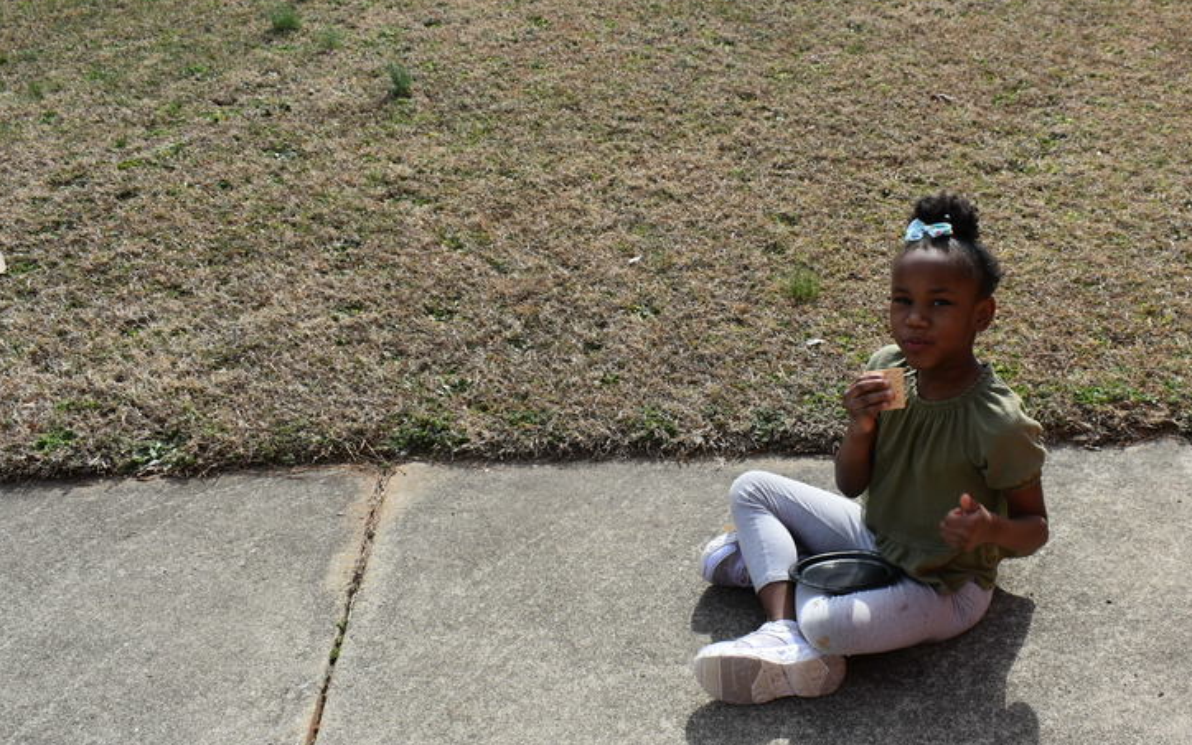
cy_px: 419
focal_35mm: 39
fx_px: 1267
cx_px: 697
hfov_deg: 50.2
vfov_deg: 32.7
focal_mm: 18
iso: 125
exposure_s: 1/250
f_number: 8
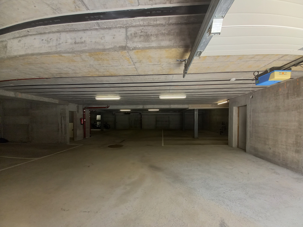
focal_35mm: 13
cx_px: 152
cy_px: 114
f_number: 2.2
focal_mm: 1.42
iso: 80
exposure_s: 1/50
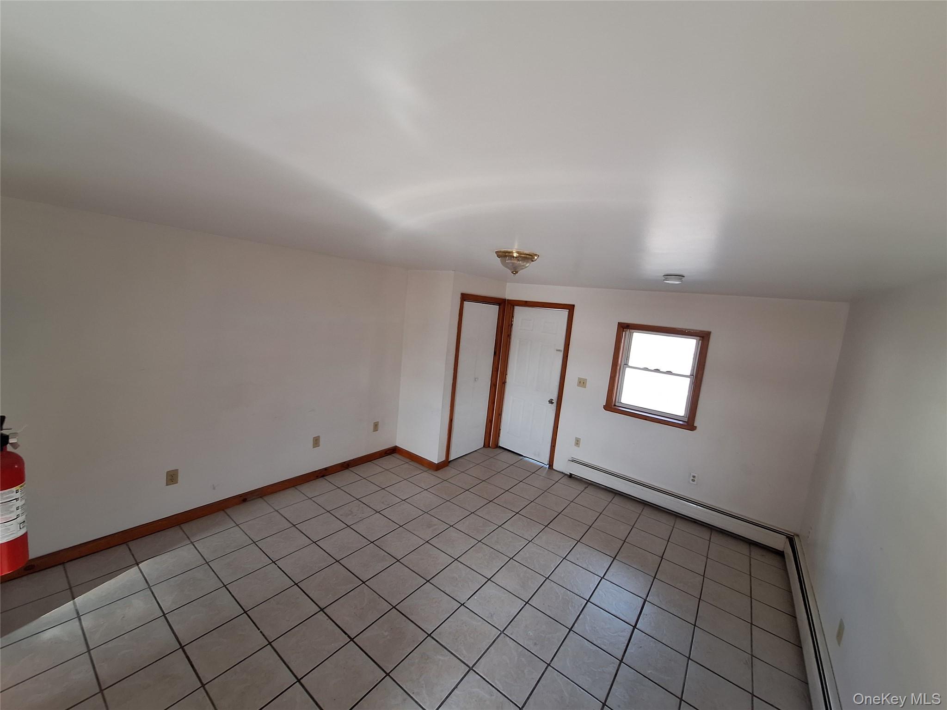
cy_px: 355
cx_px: 474
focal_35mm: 13
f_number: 2.2
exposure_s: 1/50
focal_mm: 1.74
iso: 80
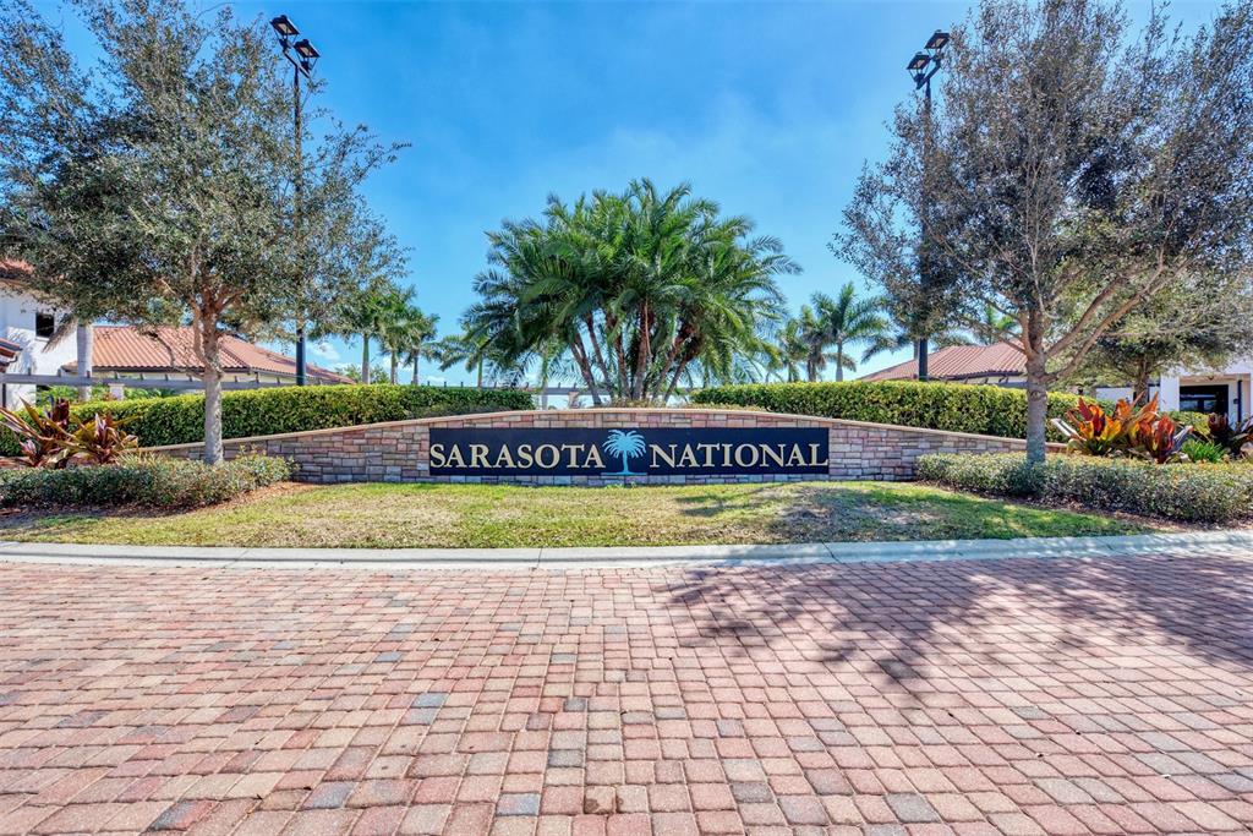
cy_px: 418
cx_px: 626
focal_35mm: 17
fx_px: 592
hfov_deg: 93.3
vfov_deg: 70.5
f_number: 7.1
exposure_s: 1/3200
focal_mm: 17
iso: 250
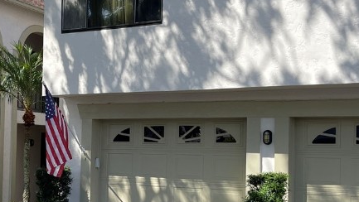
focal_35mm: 67
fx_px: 638
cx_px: 112
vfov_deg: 18.0
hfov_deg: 31.1
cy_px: 132
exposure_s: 1/1795
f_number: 1.6
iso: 32
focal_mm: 5.1
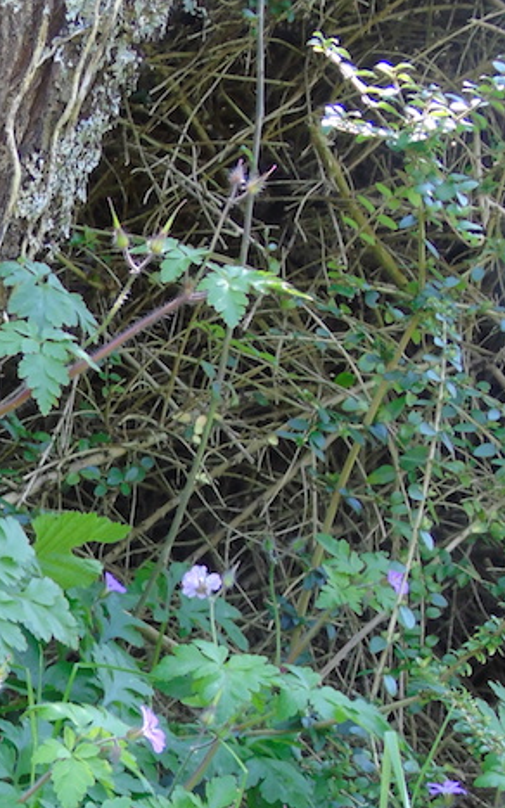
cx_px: -118
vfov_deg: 14.4
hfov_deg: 9.0
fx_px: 3170
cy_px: 633
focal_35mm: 144
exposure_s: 1/30
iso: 160
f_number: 4.5
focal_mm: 11
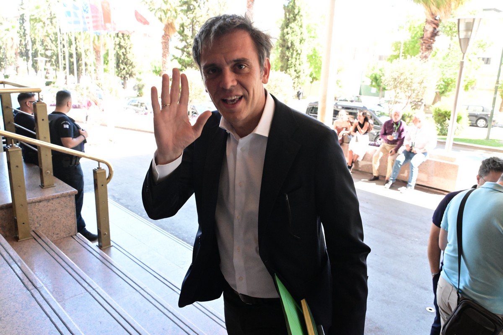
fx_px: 391
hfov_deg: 65.5
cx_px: 252
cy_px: 168
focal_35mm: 28
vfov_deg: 46.4
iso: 8000
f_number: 7.1
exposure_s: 1/640
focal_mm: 28
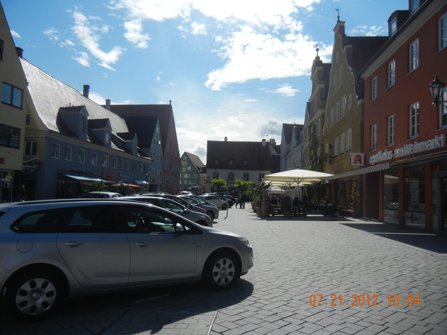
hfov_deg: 60.0
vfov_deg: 46.8
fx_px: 387
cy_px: 168
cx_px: 224
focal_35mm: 30
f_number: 7
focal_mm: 5.4
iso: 160
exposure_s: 1/898
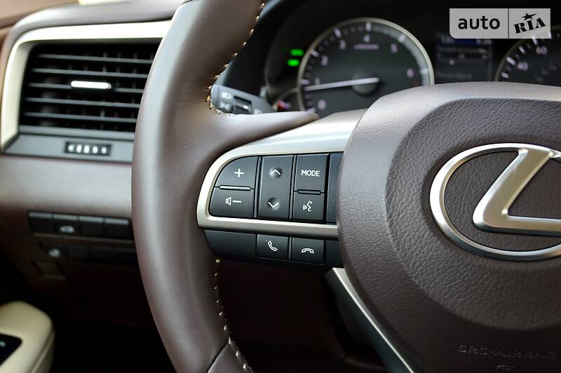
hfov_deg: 41.1
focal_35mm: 48
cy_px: 186
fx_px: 747
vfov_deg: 28.0
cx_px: 280
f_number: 5
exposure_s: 1/100
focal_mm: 32
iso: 400
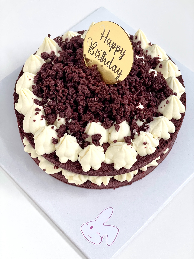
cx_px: 97
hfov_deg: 28.0
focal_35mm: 52
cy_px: 130
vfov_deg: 36.8
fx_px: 389
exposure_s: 1/100
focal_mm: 6
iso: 200
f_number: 2
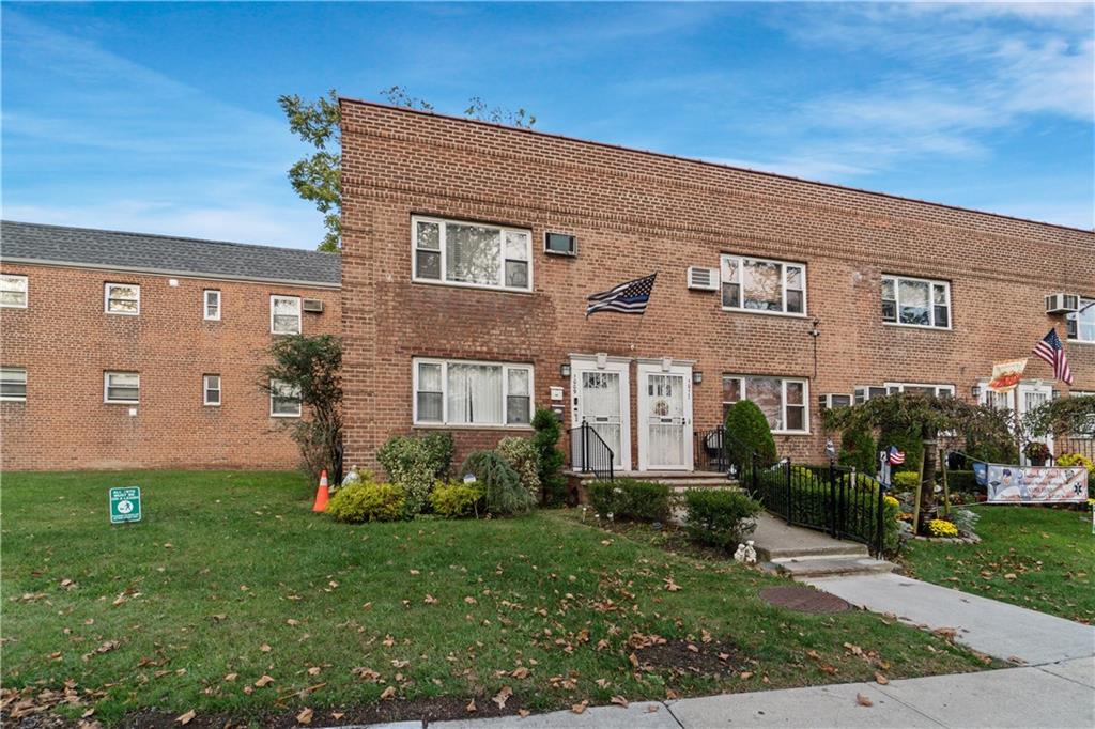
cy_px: 364
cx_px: 548
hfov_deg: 100.4
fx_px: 456
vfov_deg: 77.3
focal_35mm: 15
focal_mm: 10
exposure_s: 1/60
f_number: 8
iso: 100
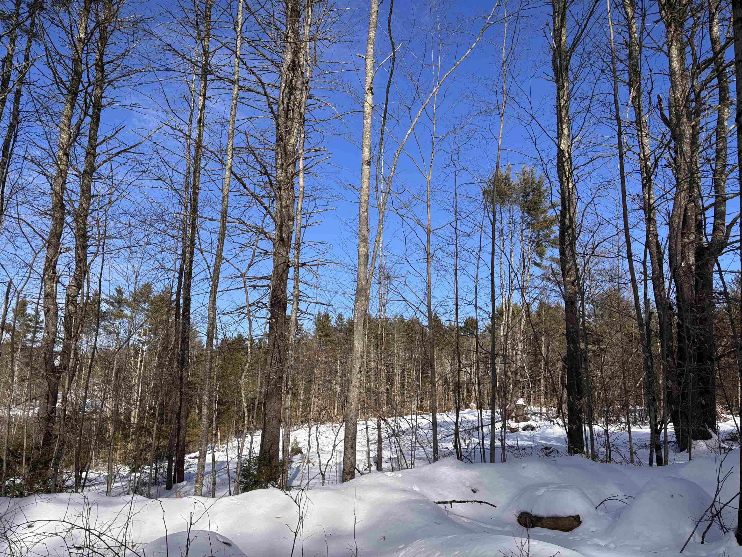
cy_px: 278
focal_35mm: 26
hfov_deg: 67.3
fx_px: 557
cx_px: 371
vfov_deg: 53.1
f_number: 1.6
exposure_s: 1/3413
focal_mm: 5.96
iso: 50
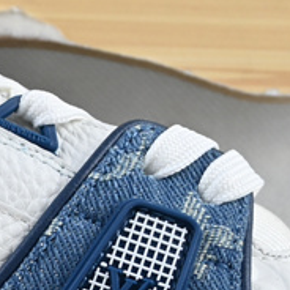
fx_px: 2561
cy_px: 236
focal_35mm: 270
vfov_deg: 6.5
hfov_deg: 6.4
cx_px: -145
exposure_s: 1/50
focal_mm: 32.5
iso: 100
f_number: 5
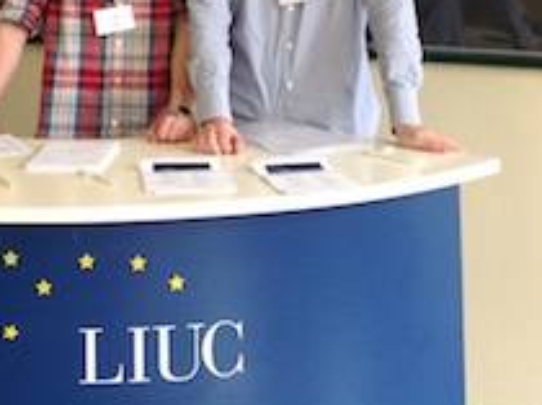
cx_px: 186
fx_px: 1564
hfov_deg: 19.6
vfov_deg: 14.0
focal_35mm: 100
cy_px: -155
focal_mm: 4.28
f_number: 2.4
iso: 64
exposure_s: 1/30
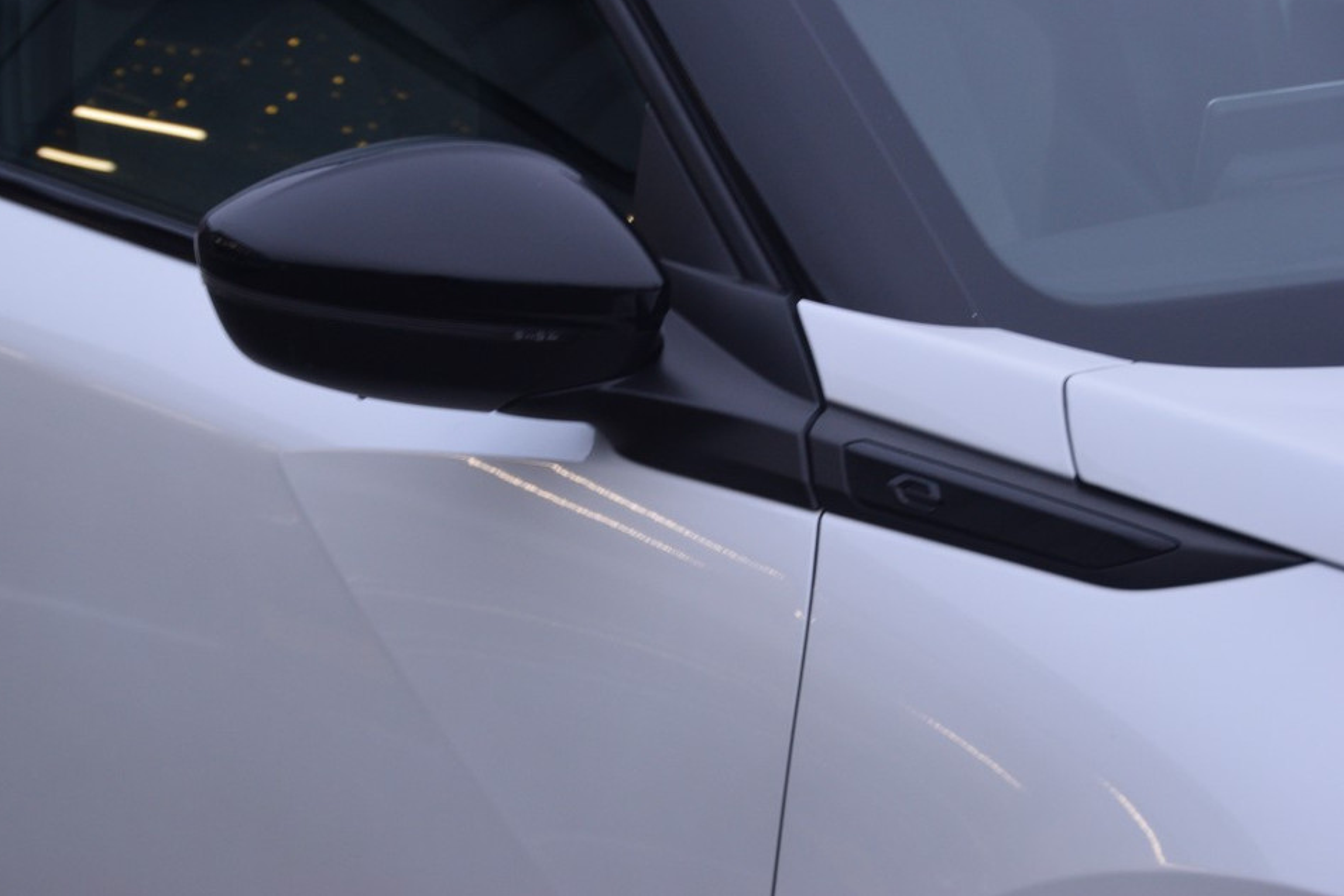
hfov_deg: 18.1
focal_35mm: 113
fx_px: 4219
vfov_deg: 12.1
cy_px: 416
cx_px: 656
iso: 1000
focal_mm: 70
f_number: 5.6
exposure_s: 1/125
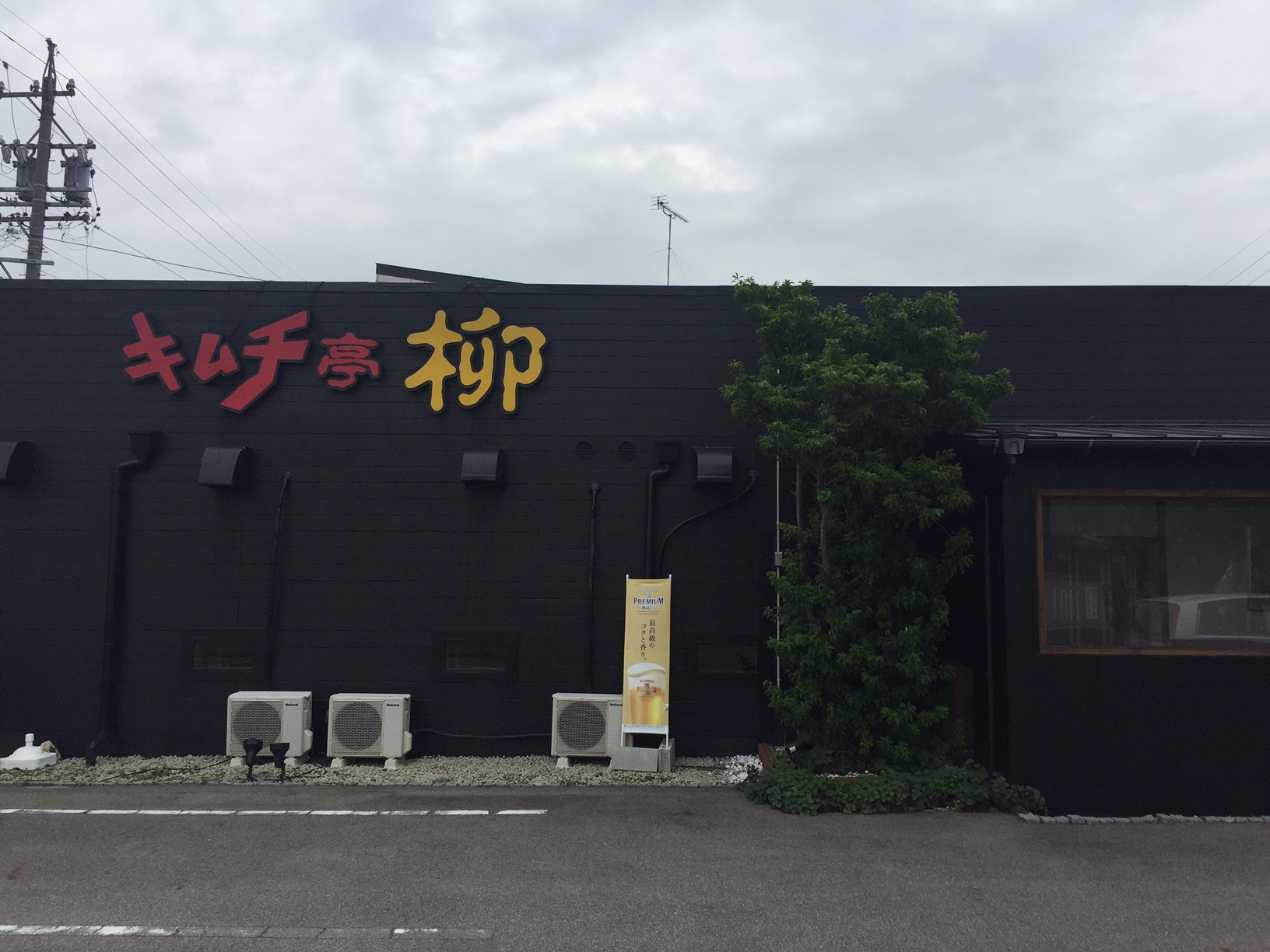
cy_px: 476
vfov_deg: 48.2
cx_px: 635
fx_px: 1064
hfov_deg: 61.7
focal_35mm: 29
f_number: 2.2
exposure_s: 1/3049
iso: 32
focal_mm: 4.15
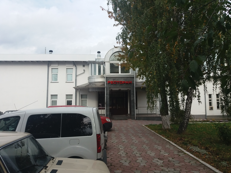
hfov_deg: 63.4
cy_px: 86
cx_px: 116
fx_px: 187
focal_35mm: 28
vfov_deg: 49.7
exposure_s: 1/616
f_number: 1.9
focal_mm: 3.7
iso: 64
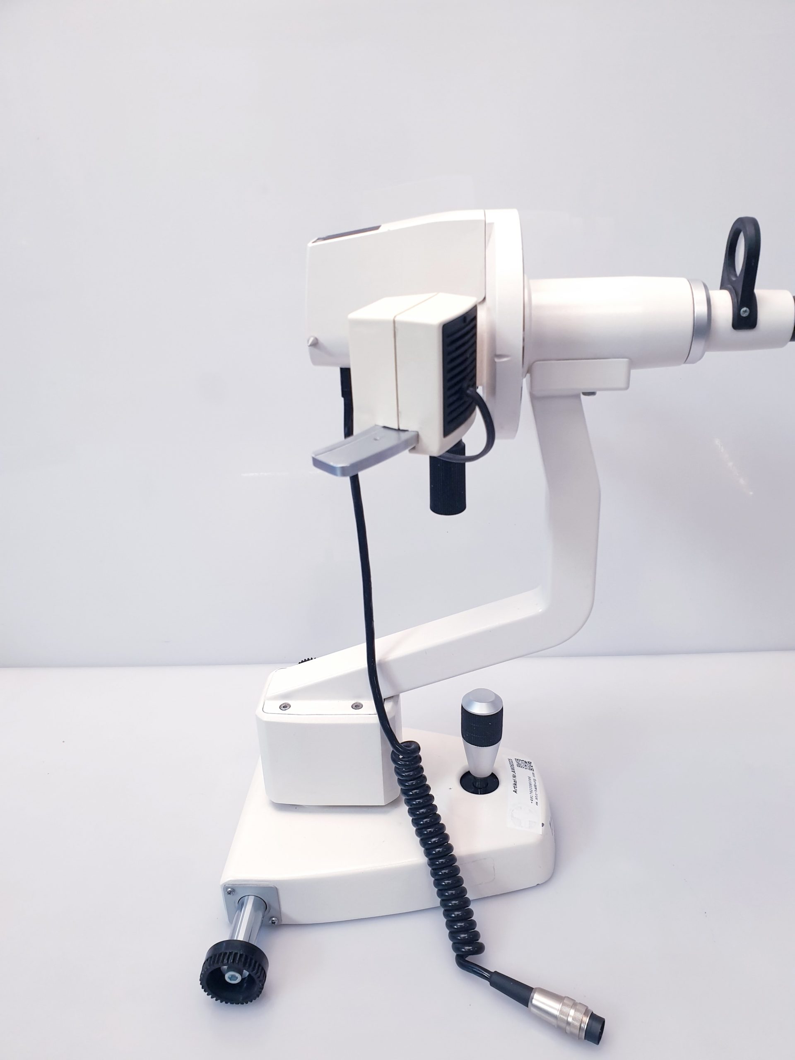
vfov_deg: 67.3
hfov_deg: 53.1
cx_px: 398
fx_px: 796
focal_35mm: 26
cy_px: 530
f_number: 2.4
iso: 160
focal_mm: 4.3
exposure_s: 1/50
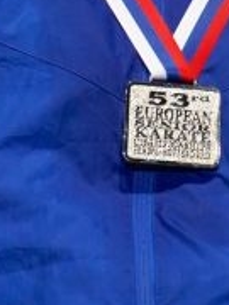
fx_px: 11290
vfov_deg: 1.5
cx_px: 170
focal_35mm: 1280
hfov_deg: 1.2
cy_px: 110
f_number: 2.8
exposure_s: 1/250
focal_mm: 200
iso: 500
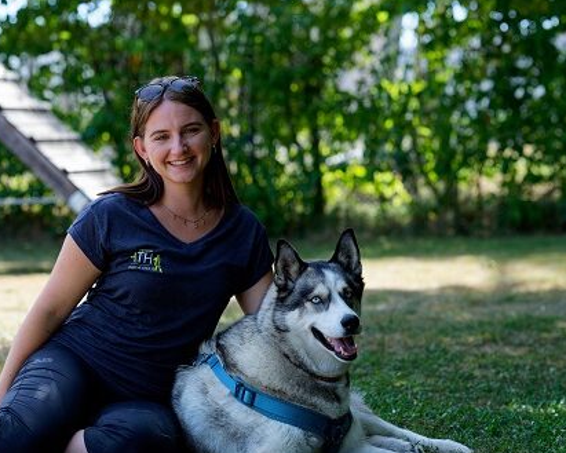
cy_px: 270
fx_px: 2178
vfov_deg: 11.9
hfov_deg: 14.8
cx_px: 224
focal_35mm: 130
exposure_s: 1/160
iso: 100
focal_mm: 85
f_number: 3.5
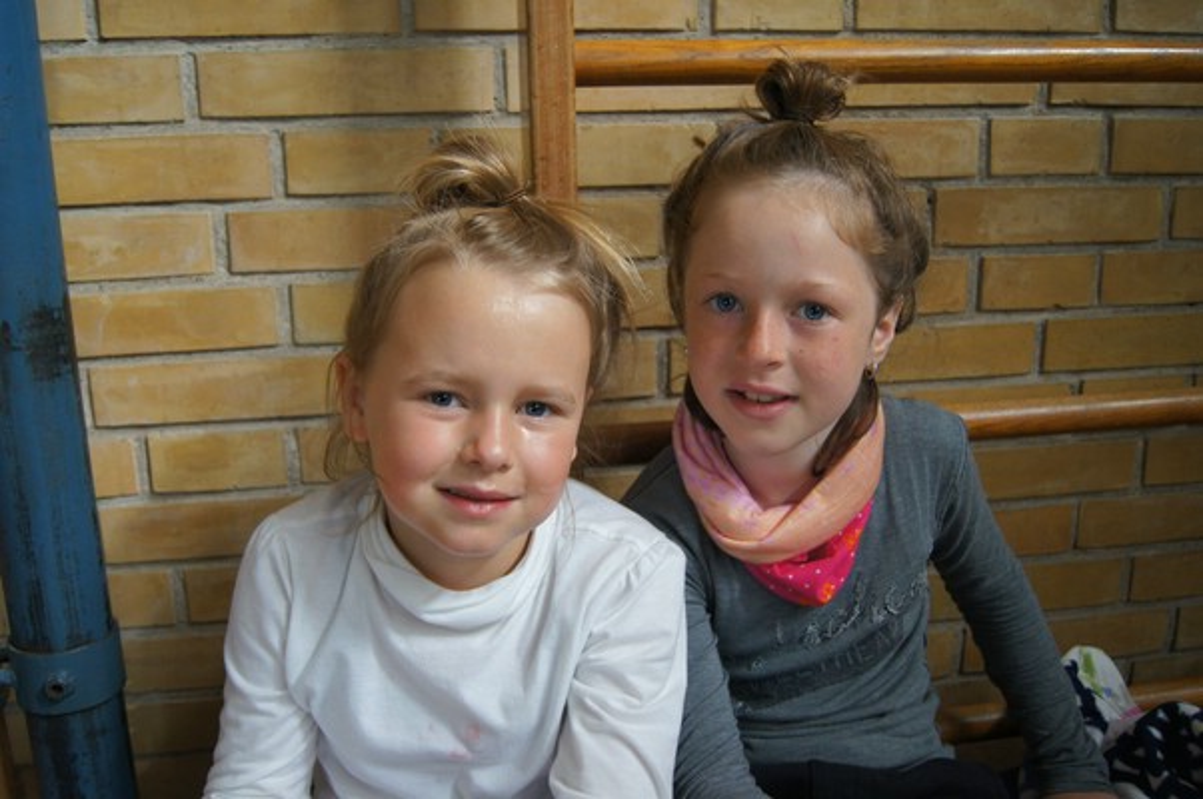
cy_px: 400
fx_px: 1001
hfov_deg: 62.0
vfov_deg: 43.5
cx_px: 602
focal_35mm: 30
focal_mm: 20
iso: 800
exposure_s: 1/40
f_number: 4
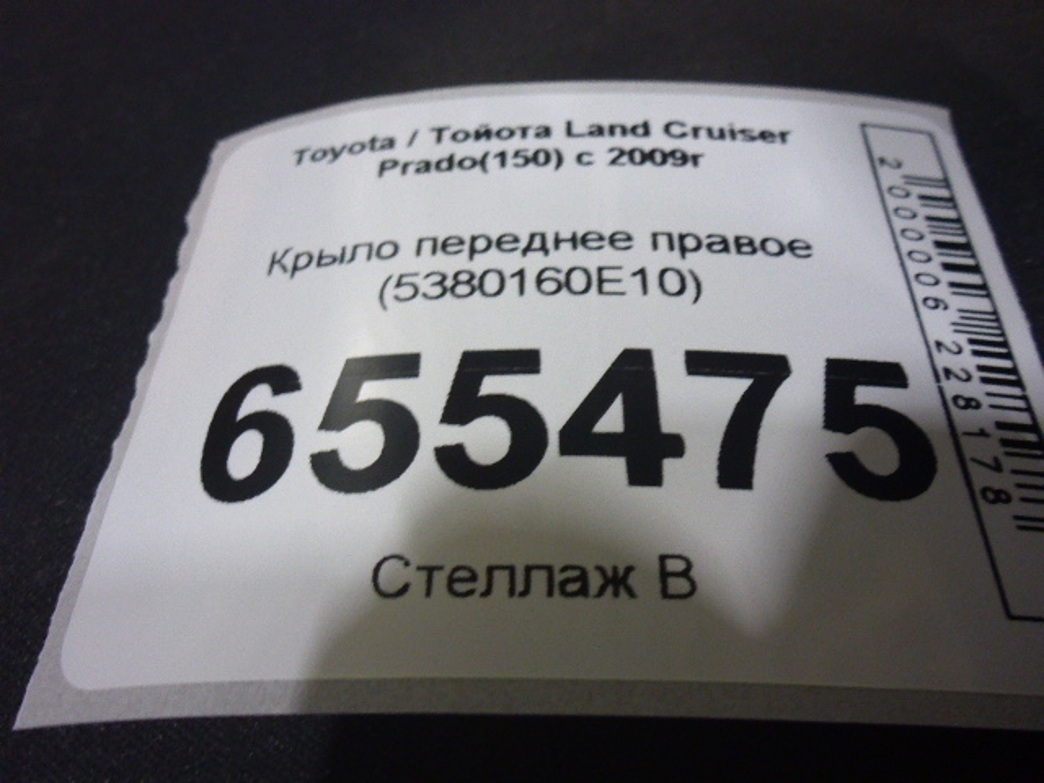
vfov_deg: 49.7
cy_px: 392
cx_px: 522
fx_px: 844
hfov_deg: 63.4
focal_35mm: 28
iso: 400
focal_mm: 4.9
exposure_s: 1/30
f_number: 3.3
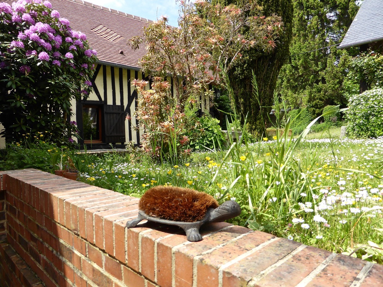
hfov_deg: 69.4
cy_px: 144
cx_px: 192
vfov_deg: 54.9
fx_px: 277
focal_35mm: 25
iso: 100
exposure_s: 1/640
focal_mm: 4.3
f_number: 3.3
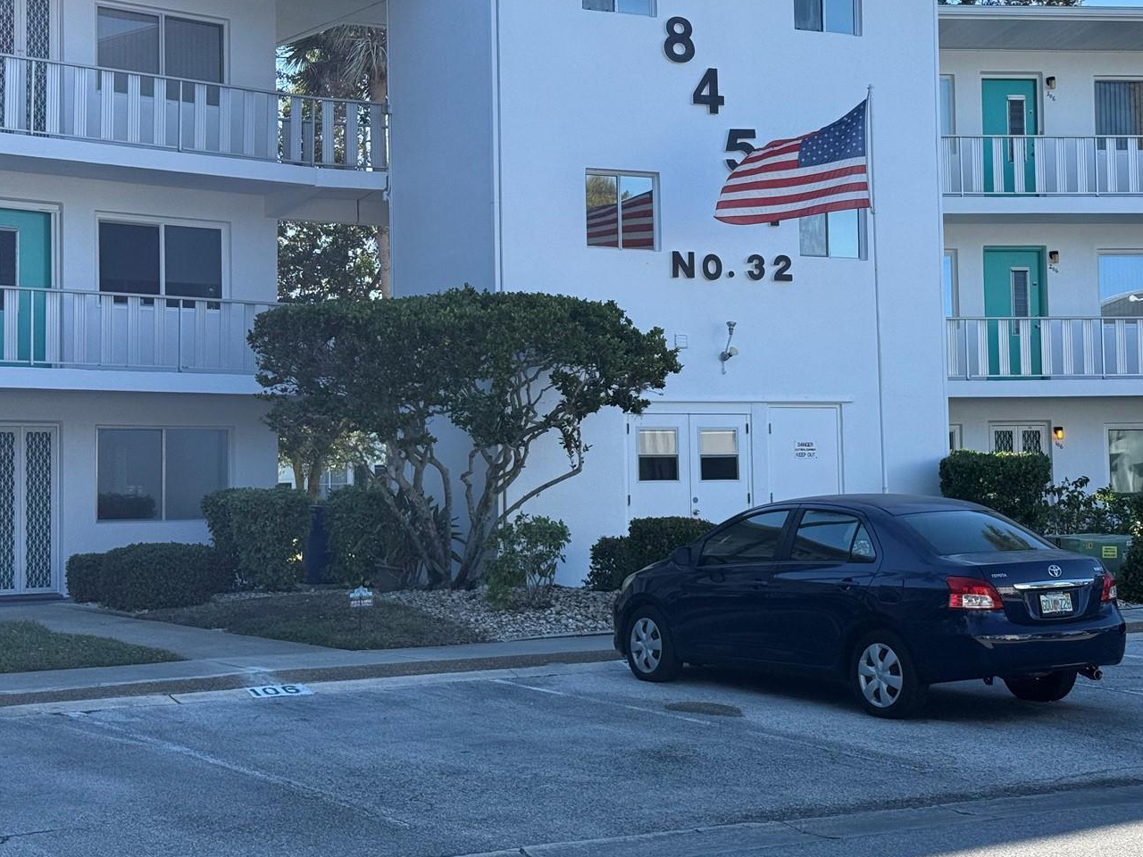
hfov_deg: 32.1
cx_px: 654
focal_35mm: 60
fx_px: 1981
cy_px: 356
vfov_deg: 24.4
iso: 80
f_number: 1.78
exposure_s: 1/2273
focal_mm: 6.76
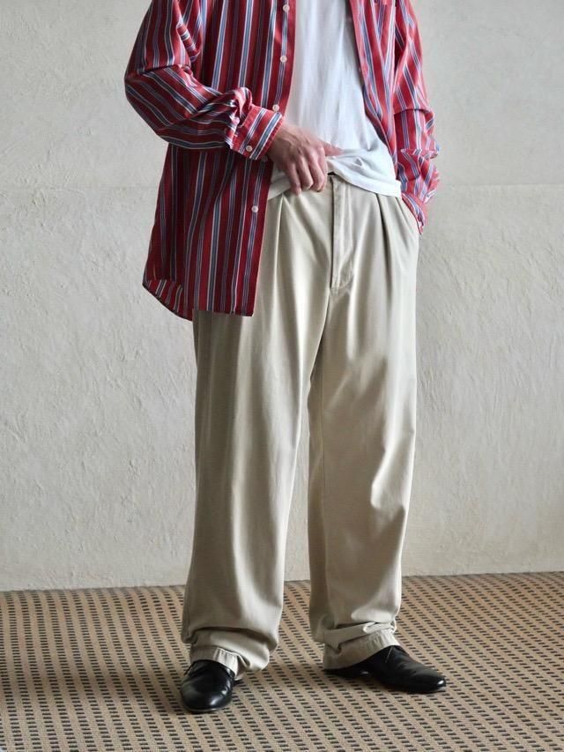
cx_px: 282
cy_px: 376
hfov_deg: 17.6
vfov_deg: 23.3
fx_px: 1824
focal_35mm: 84
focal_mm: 42
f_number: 3.9
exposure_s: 1/100
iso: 3200
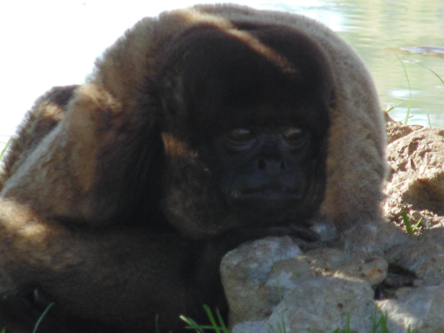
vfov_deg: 2.6
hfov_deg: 3.4
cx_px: 222
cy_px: 166
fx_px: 7439
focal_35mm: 580
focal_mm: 104
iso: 100
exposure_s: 1/125
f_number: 5.9
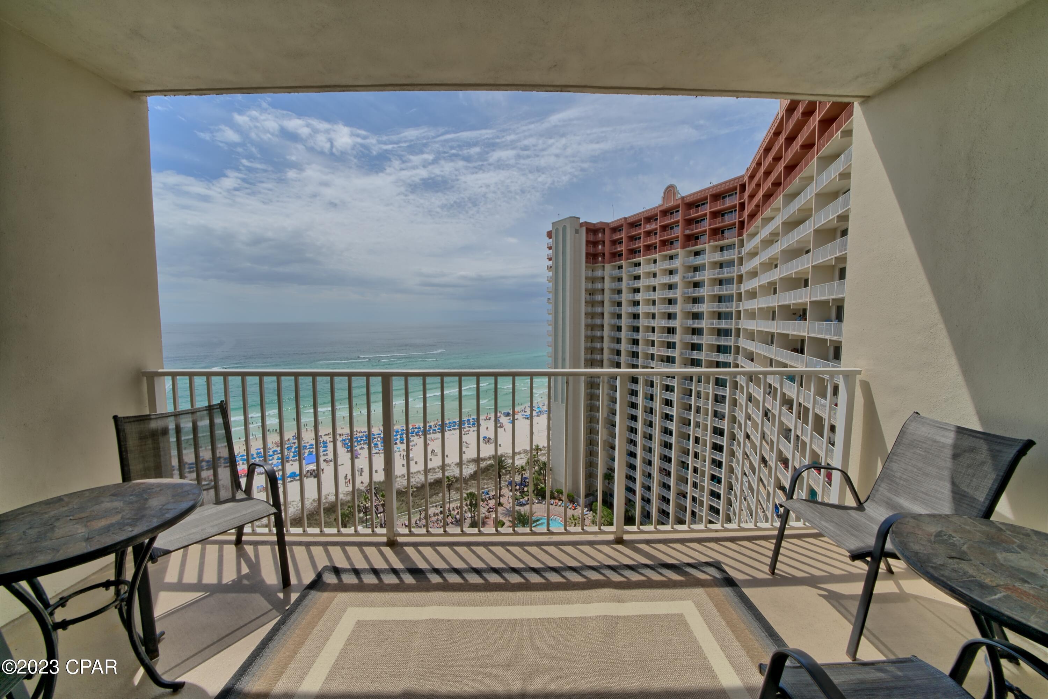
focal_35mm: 12
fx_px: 349
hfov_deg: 112.6
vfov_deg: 90.0
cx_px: 524
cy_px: 350
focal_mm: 12
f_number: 19
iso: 200
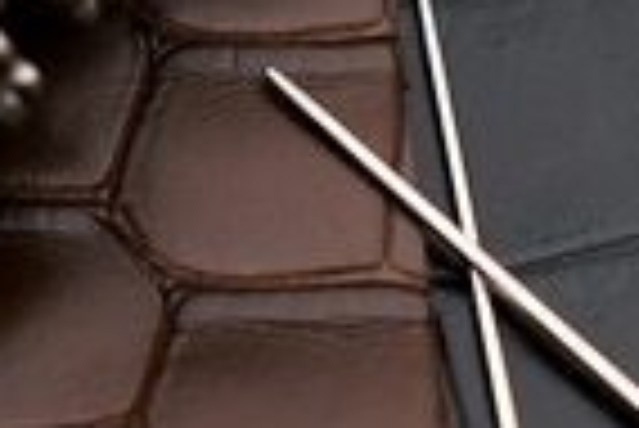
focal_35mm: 382
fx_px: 6787
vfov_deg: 3.6
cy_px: -462
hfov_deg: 5.4
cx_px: -122
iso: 200
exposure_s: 1/80
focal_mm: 35
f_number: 2
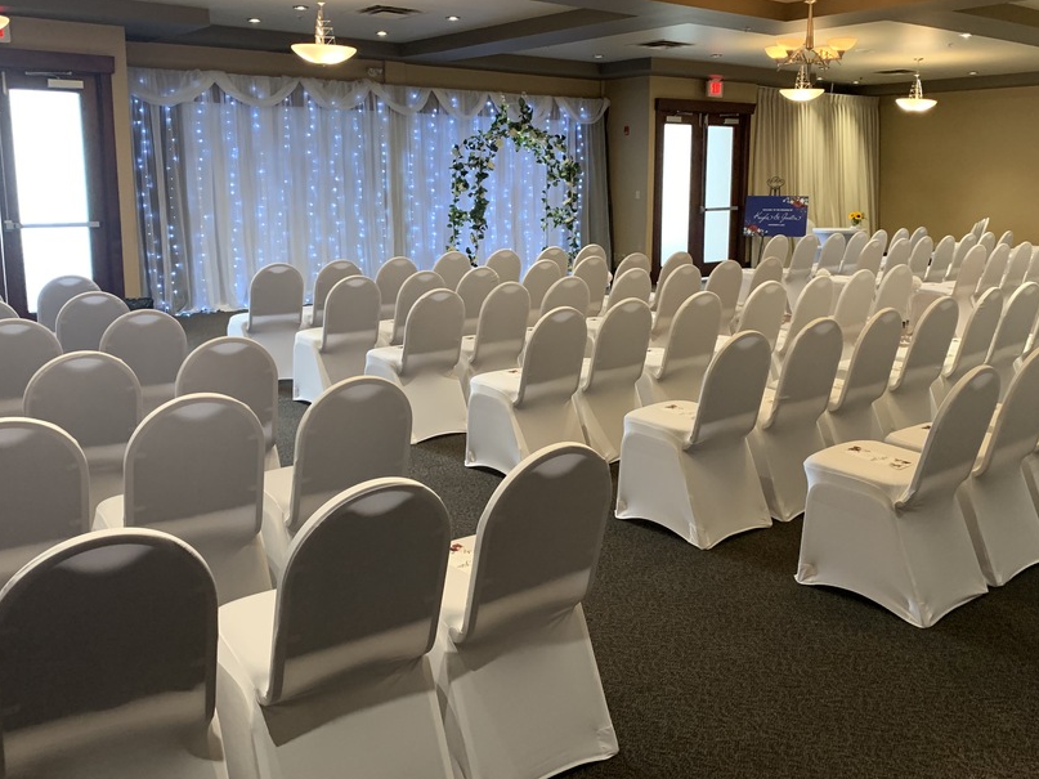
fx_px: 990
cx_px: 539
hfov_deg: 55.3
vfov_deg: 42.9
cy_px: 366
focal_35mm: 33
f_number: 1.8
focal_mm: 4.25
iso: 320
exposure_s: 1/40
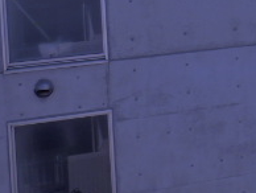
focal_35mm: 79
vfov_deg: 17.3
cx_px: 366
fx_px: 585
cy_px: -77
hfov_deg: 21.4
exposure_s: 1/200
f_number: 7.9
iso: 80
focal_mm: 4.2
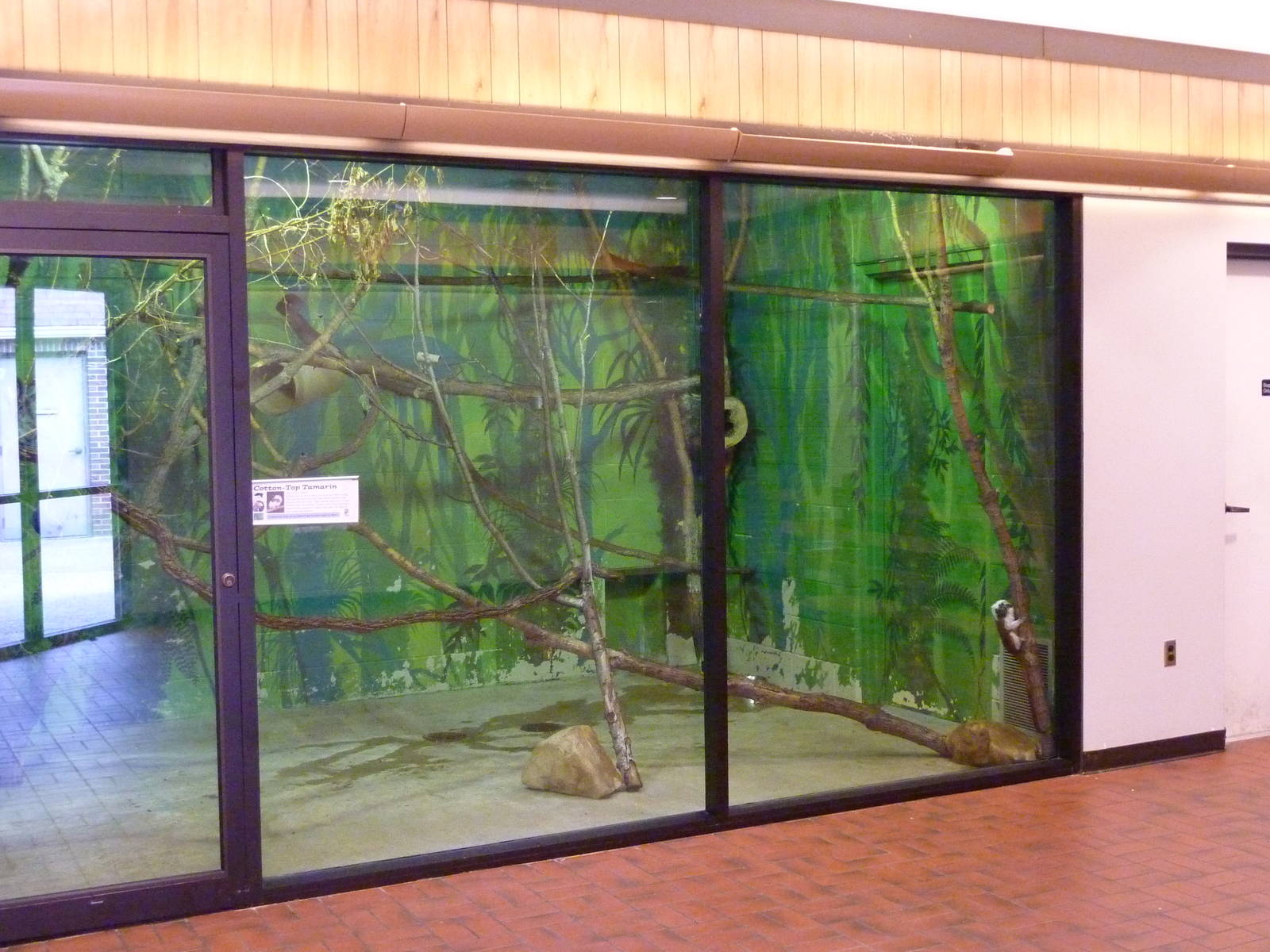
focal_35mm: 42
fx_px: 1541
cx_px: 635
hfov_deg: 44.8
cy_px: 476
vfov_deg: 34.3
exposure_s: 1/13
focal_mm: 6.9
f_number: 3.7
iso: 800
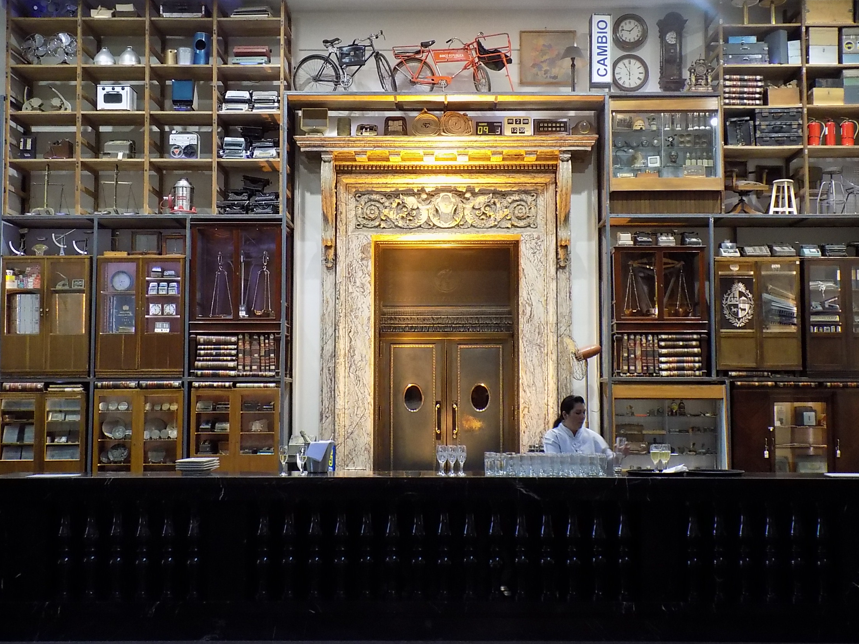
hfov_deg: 44.8
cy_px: 322
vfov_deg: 34.3
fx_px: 1042
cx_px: 438
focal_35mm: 42
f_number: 3.6
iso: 400
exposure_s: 1/20
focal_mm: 7.3
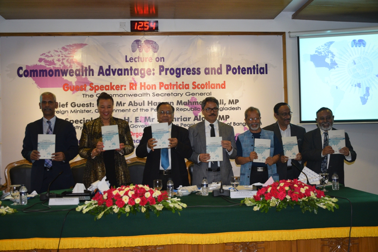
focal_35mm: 36
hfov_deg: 53.1
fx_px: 378
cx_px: 189
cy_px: 126
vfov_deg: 36.9
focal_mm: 24
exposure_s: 1/80
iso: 800
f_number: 4.5
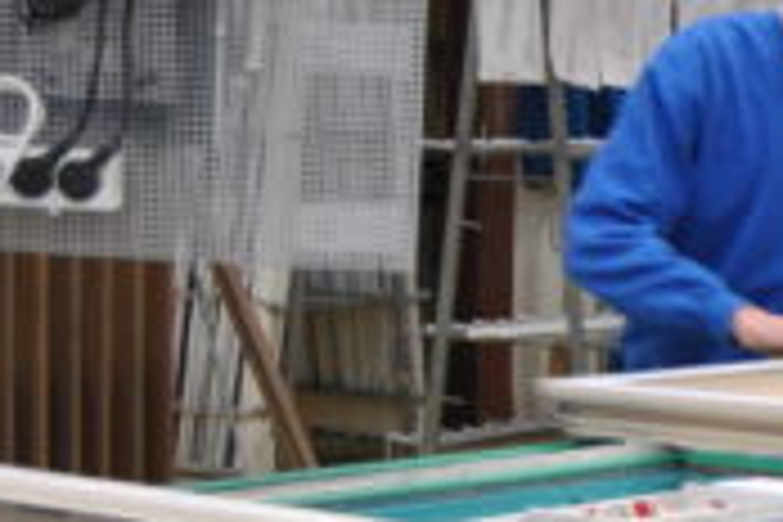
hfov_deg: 13.1
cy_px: 414
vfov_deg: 9.2
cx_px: 1094
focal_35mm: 150
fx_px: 3254
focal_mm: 31
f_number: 4.2
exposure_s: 1/30
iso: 320
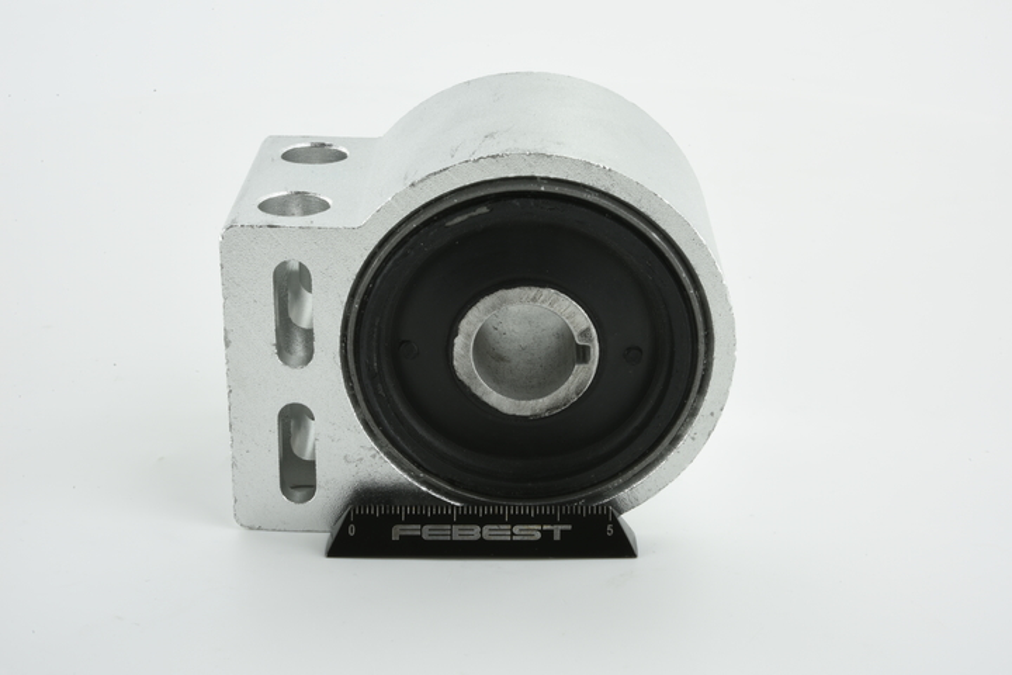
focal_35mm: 60
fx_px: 1687
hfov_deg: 33.4
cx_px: 506
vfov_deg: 22.6
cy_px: 338
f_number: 32
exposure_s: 1/2
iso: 64
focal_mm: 60
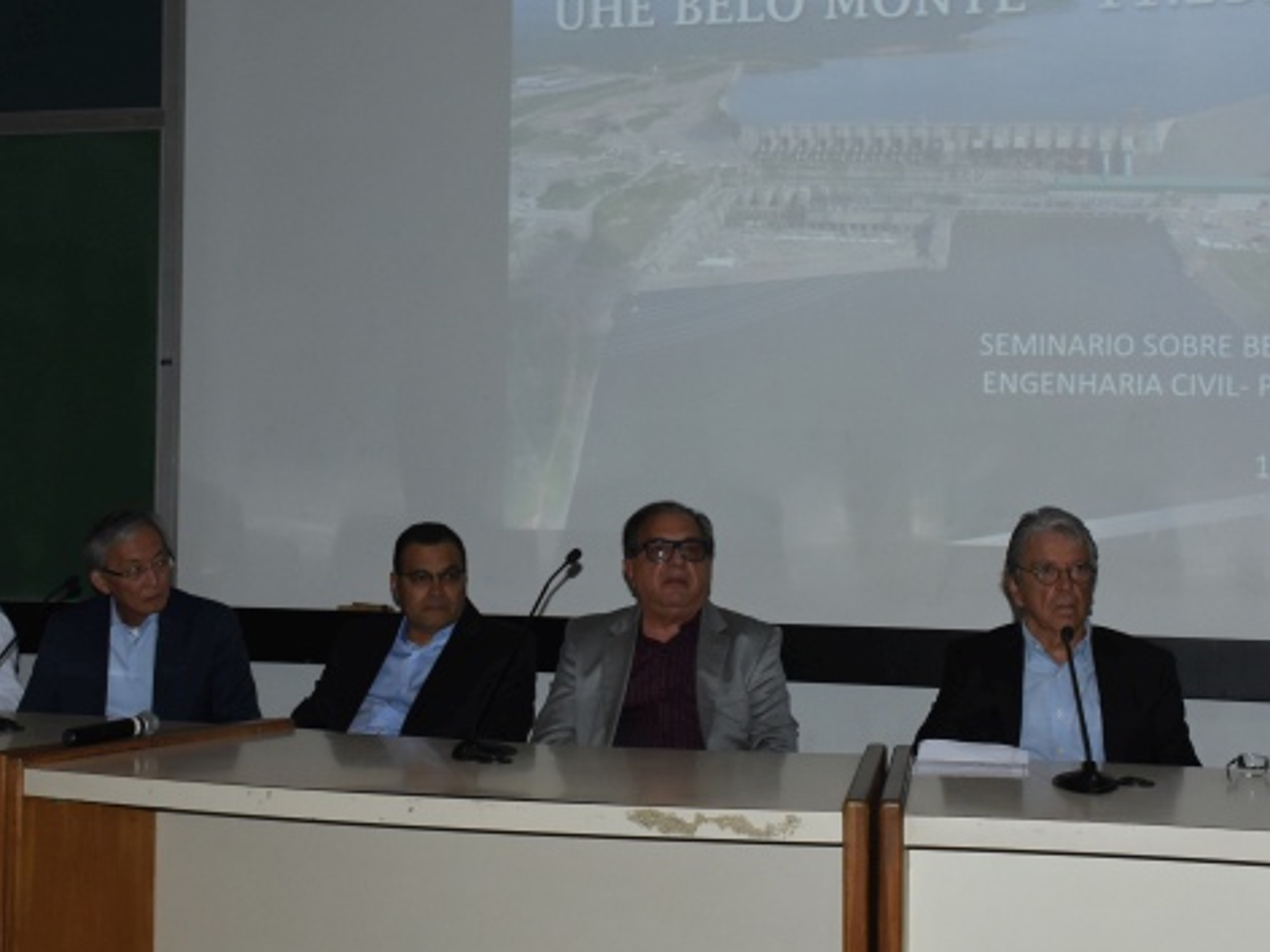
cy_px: 430
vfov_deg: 23.7
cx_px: 682
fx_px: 2266
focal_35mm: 62
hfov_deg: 31.3
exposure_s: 1/60
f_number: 7.1
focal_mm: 27
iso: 1000
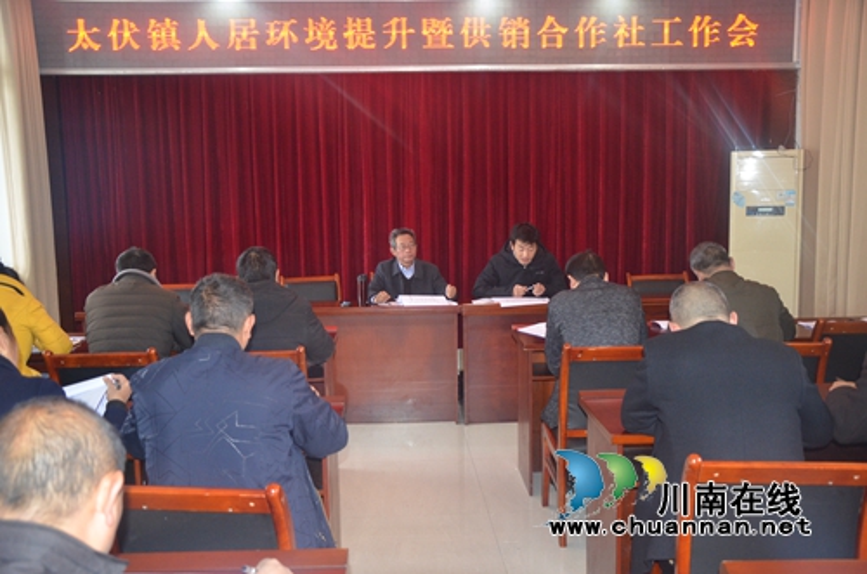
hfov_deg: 53.2
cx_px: 434
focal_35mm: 36
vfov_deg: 36.7
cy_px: 287
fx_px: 865
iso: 1600
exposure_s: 1/60
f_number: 3.8
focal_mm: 24
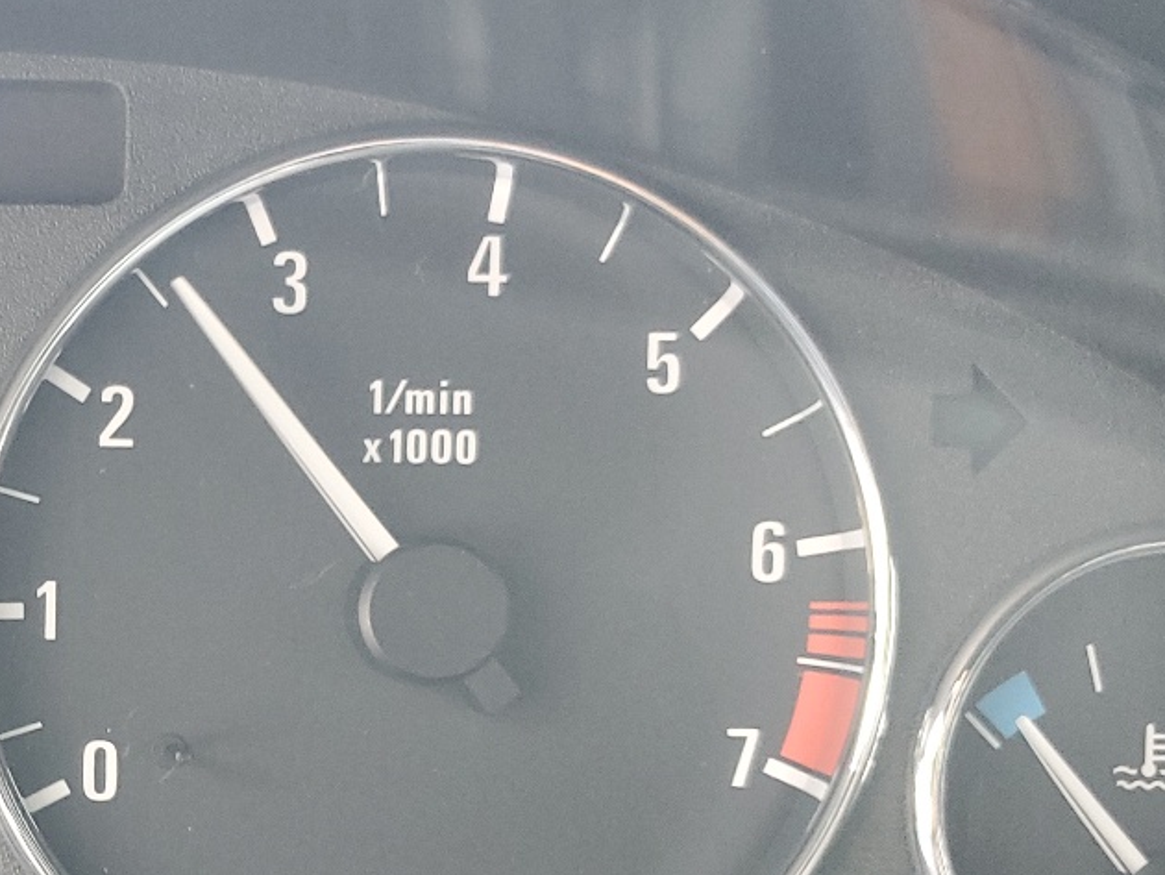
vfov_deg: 22.0
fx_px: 2222
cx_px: -96
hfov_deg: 27.1
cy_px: 675
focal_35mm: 66
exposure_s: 1/60.2
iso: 146
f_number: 1.5
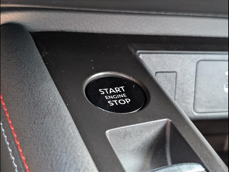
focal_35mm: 49
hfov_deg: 38.9
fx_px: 324
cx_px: 114
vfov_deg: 29.7
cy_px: 86
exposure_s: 1/128
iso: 938
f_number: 1.68
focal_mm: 6.9
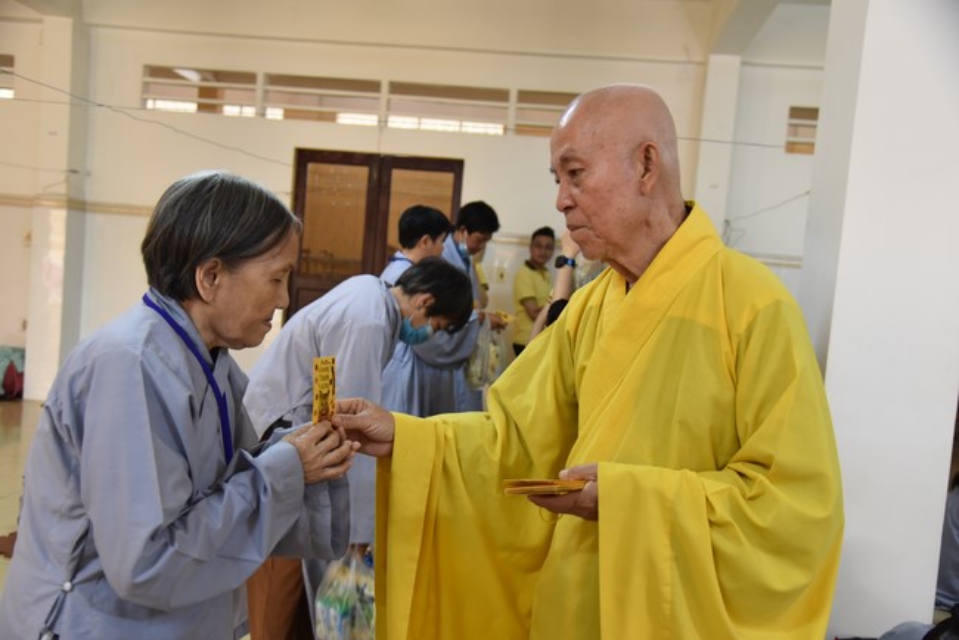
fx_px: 906
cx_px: 480
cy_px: 320
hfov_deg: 55.8
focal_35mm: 34
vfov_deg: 38.9
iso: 2200
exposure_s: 1/60
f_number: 4
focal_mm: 34
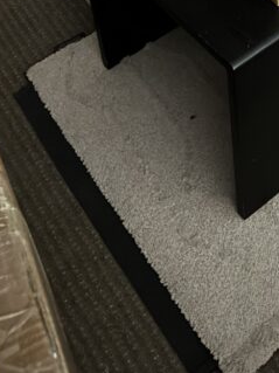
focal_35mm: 77
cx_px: 364
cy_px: -205
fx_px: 828
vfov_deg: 21.0
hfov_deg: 17.9
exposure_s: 1/9
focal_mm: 6.76
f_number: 1.78
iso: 1250
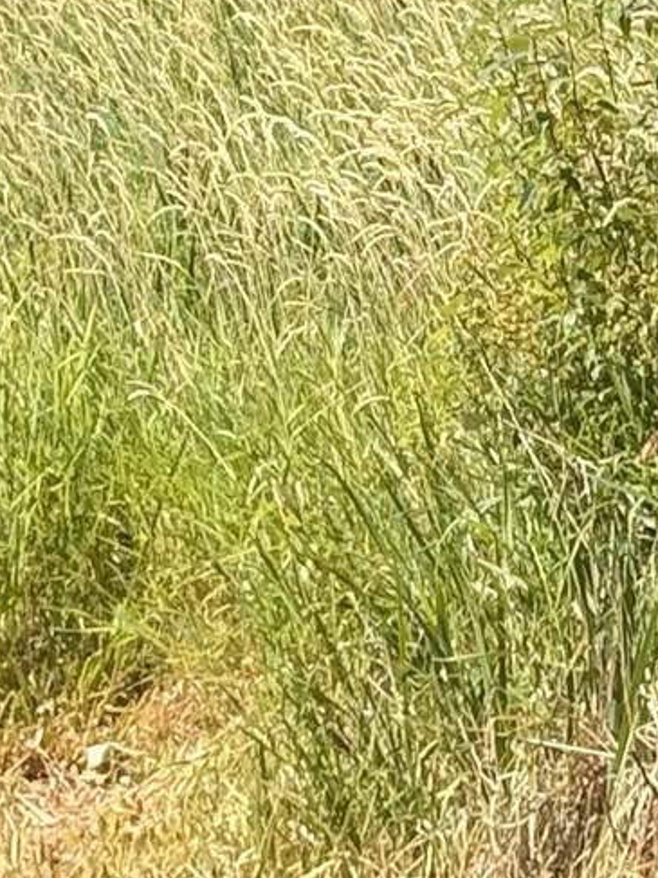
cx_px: 240
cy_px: 236
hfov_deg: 6.5
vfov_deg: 8.7
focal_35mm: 227
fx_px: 5756
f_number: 1.78
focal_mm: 6.76
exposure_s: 1/2976
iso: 64
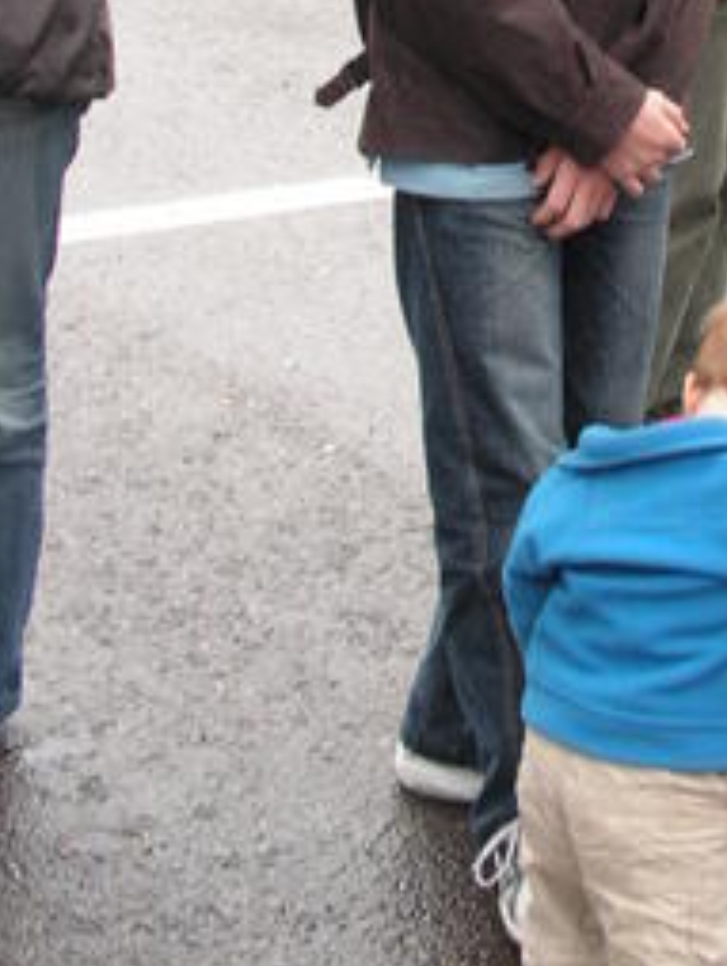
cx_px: 613
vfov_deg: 22.0
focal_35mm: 85
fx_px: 2376
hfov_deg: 17.2
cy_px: -34
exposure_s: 1/125
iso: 50
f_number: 3.2
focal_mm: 6
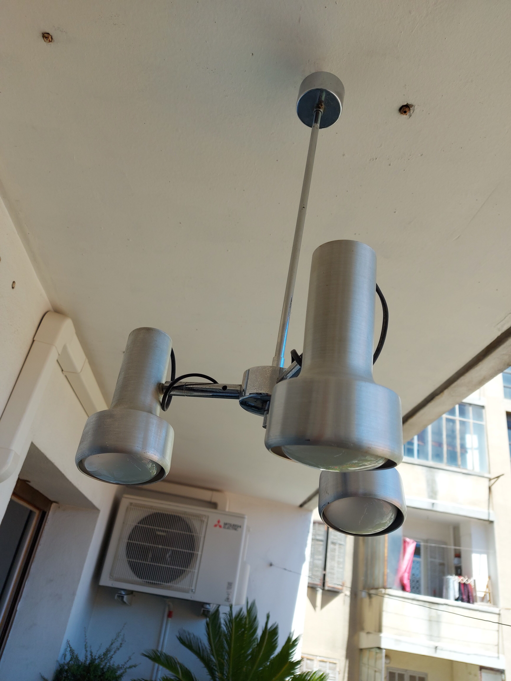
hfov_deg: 56.8
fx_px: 472
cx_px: 256
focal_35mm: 24
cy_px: 340
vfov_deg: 71.6
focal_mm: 5.23
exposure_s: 1/399
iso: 32
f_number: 1.8
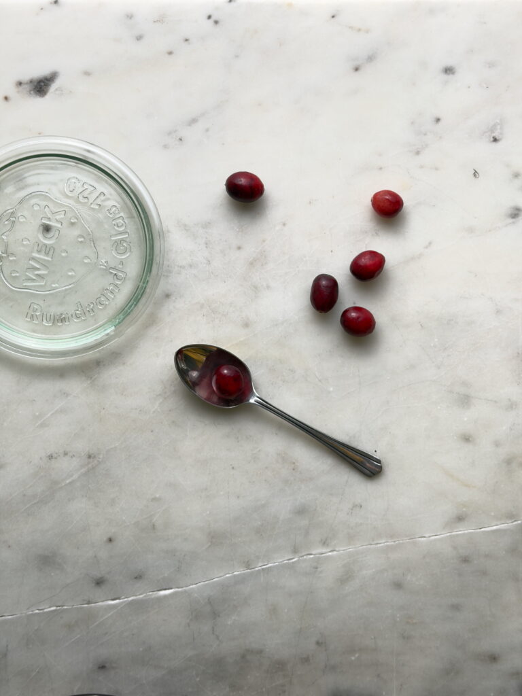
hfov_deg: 30.3
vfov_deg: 39.7
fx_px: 965
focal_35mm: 48
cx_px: 261
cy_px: 348
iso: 80
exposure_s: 1/108
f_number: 1.78
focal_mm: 6.76
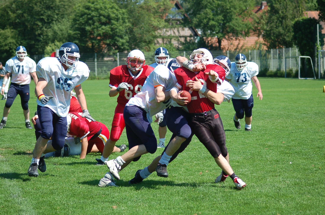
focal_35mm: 129
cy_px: 108
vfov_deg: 10.6
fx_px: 1162
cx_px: 162
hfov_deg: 15.9
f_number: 4
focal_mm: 86
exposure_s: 1/1000
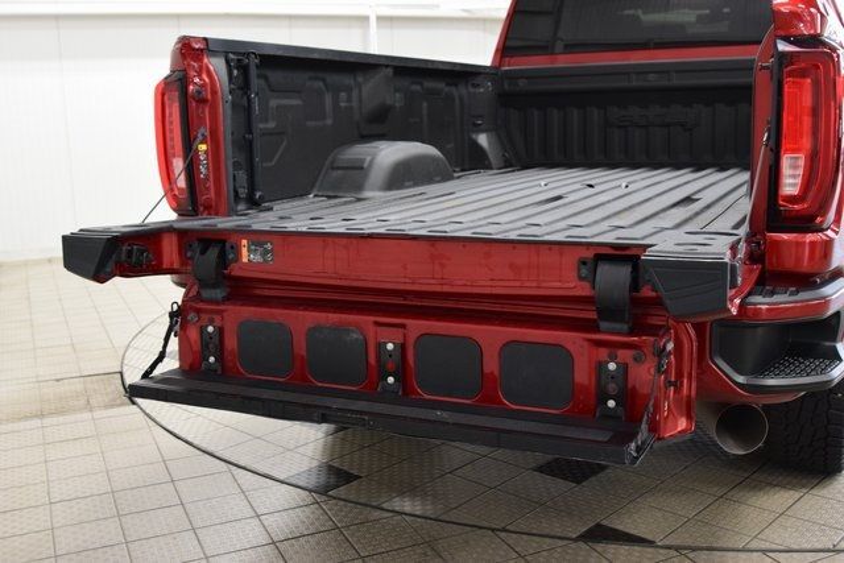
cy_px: 282
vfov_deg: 34.2
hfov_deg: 49.5
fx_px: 914
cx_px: 422
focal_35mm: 39
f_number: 4.5
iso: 1600
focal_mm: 26
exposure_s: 1/60
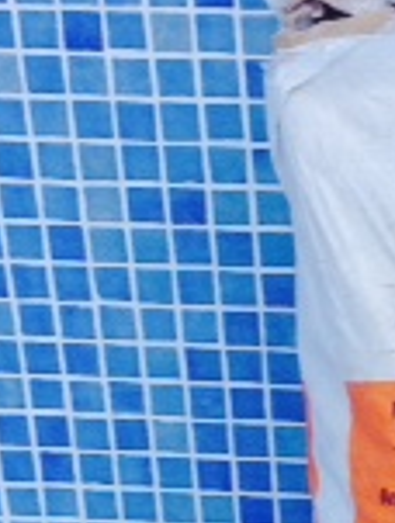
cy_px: 630
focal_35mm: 148
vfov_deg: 13.0
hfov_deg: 9.9
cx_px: 475
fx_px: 2242
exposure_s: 1/431
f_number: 2.4
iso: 50
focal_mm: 4.28
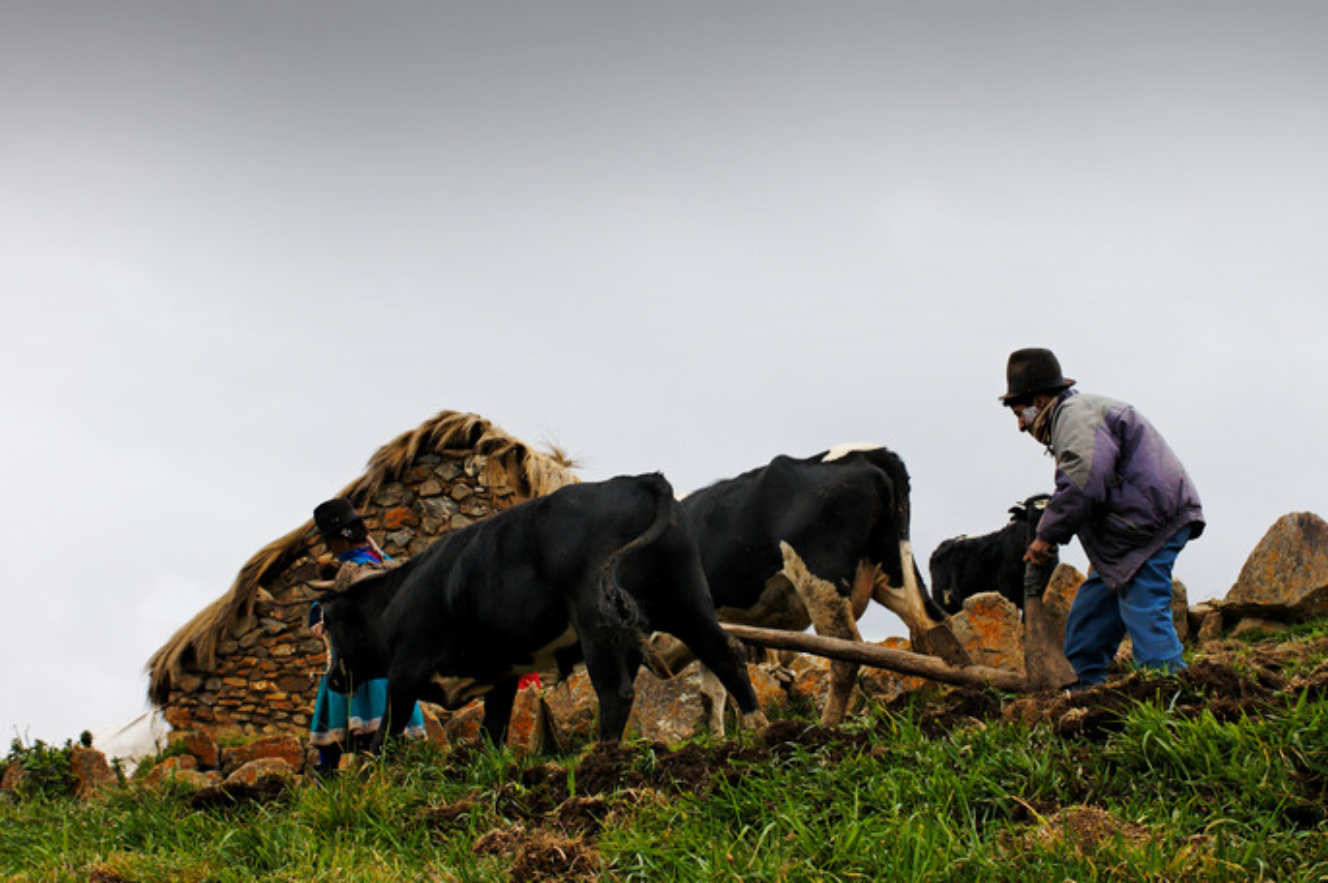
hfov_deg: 40.3
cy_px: 471
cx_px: 728
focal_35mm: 49
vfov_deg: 27.5
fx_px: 1806
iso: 200
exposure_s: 1/1000
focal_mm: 28
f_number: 5.6
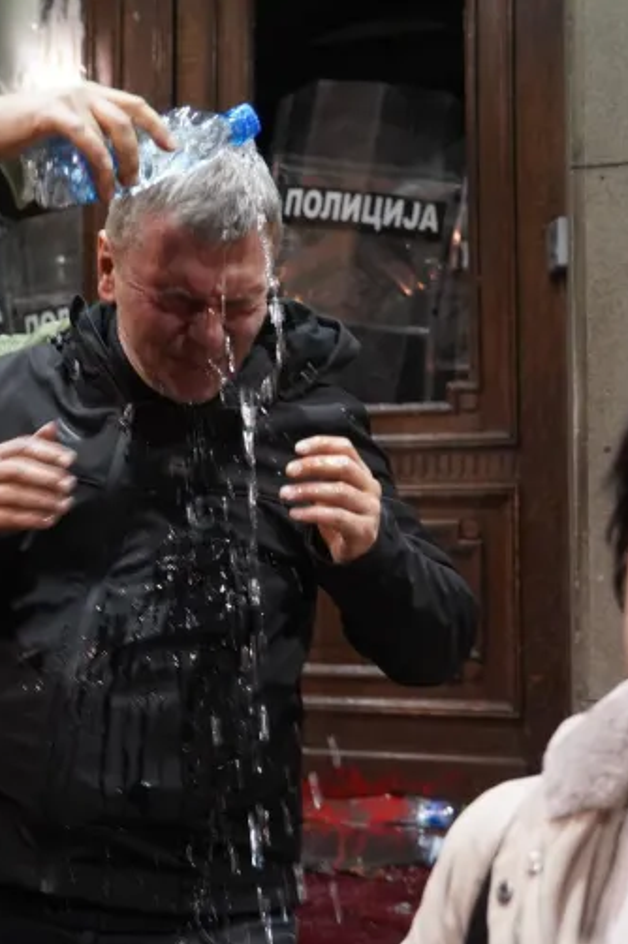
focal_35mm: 50
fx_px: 1310
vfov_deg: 39.6
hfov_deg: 26.1
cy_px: 473
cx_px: 70
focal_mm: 33
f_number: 4
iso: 4000
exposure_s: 1/125
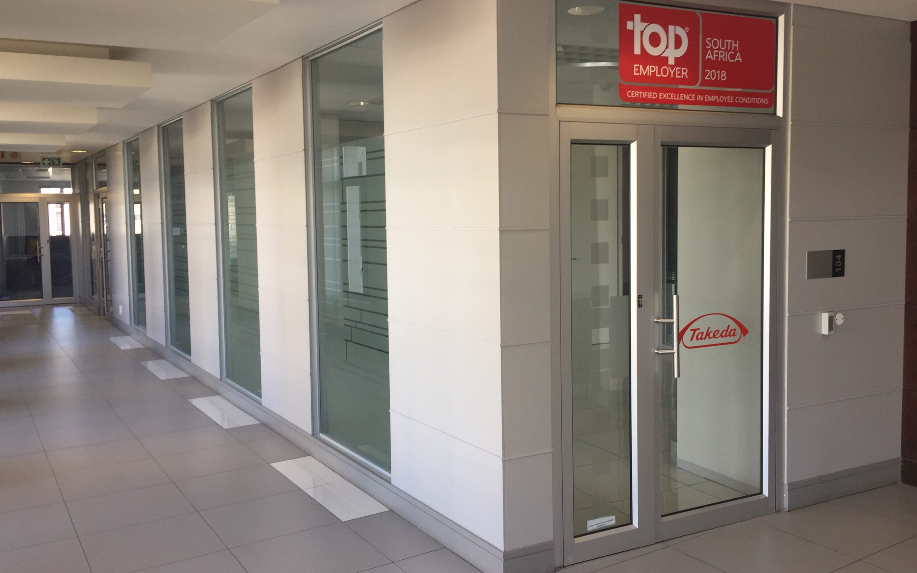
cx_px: 461
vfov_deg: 40.6
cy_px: 265
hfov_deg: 61.2
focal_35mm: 31
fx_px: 775
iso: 40
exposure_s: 1/50
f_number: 2.2
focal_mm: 4.15
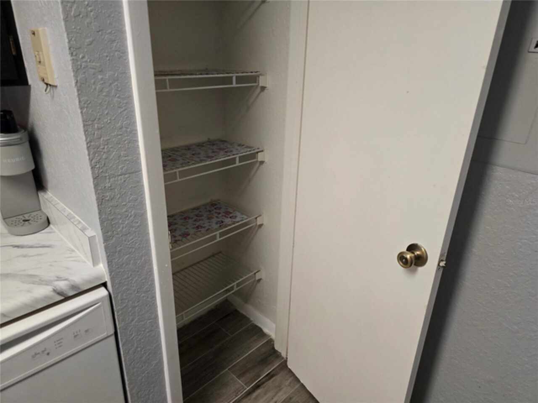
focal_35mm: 23
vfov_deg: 58.9
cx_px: 269
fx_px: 357
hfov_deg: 73.9
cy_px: 202
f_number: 1.7
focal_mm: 6.3
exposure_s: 1/60
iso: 500
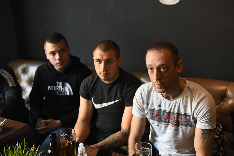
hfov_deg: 45.4
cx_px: 119
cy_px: 81
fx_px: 279
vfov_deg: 31.2
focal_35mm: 43
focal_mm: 40
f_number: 4
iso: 2500
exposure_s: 1/60
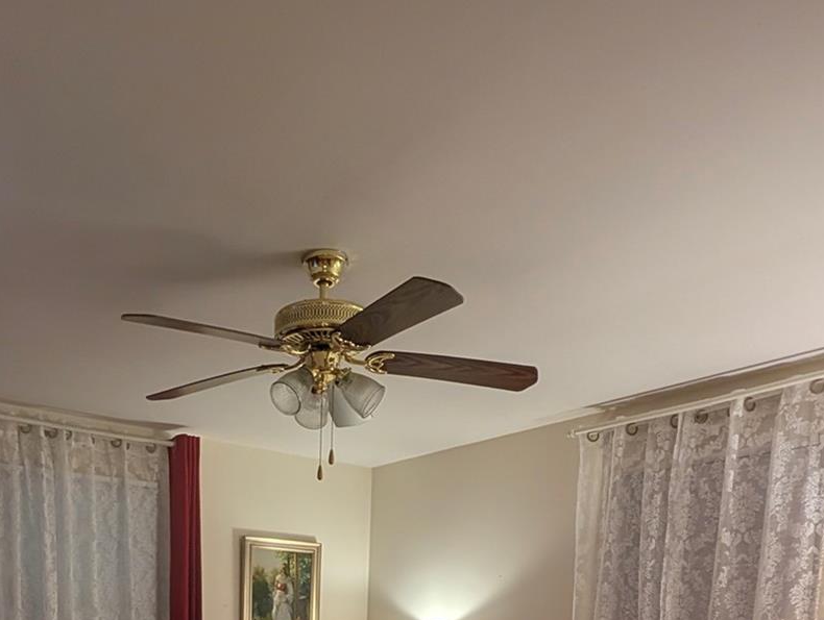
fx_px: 739
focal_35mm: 31
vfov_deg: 35.5
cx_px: 292
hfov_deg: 57.3
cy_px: 750
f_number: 1.7
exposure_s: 1/30
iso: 72
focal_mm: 2.02
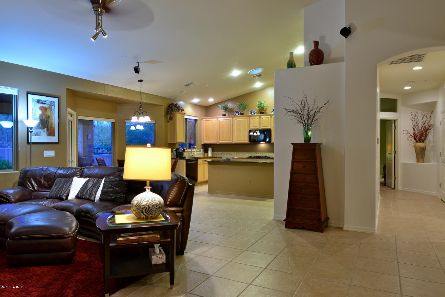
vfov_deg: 53.2
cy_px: 148
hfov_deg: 73.7
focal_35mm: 24
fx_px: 297
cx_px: 222
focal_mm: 24
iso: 400
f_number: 11
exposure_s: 1/1.3
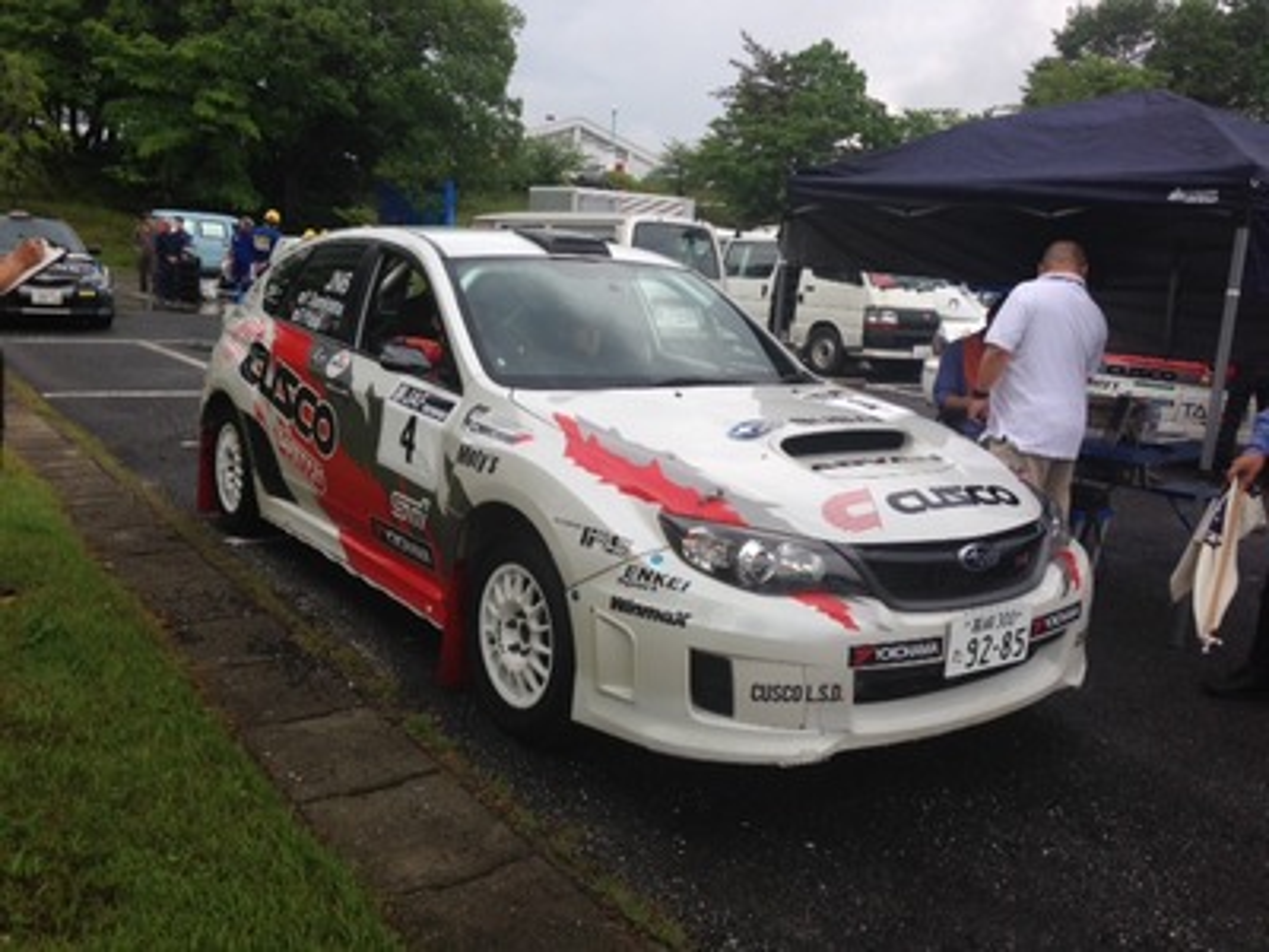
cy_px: 476
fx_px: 1210
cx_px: 634
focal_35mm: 33
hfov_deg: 55.4
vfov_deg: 42.9
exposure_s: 1/616
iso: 50
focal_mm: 4.12
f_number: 2.4
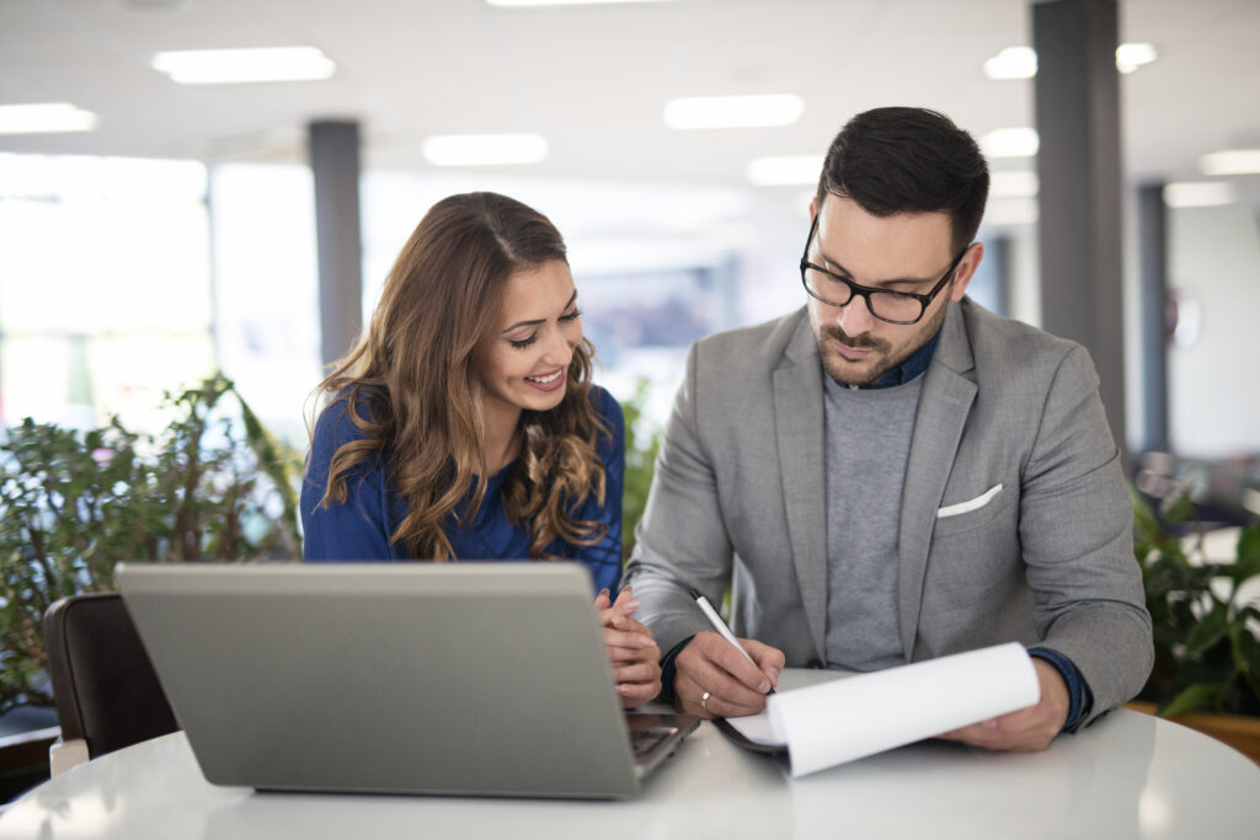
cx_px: 630
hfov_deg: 39.6
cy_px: 420
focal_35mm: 50
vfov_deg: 27.0
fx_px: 1750
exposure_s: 1/800
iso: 640
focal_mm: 50
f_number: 1.6
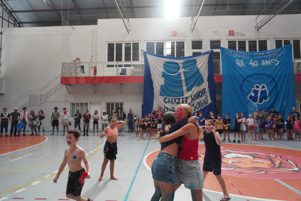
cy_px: 100
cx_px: 150
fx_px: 201
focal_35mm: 24
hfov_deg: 73.7
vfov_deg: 53.2
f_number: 3.5
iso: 2500
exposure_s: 1/160
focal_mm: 16
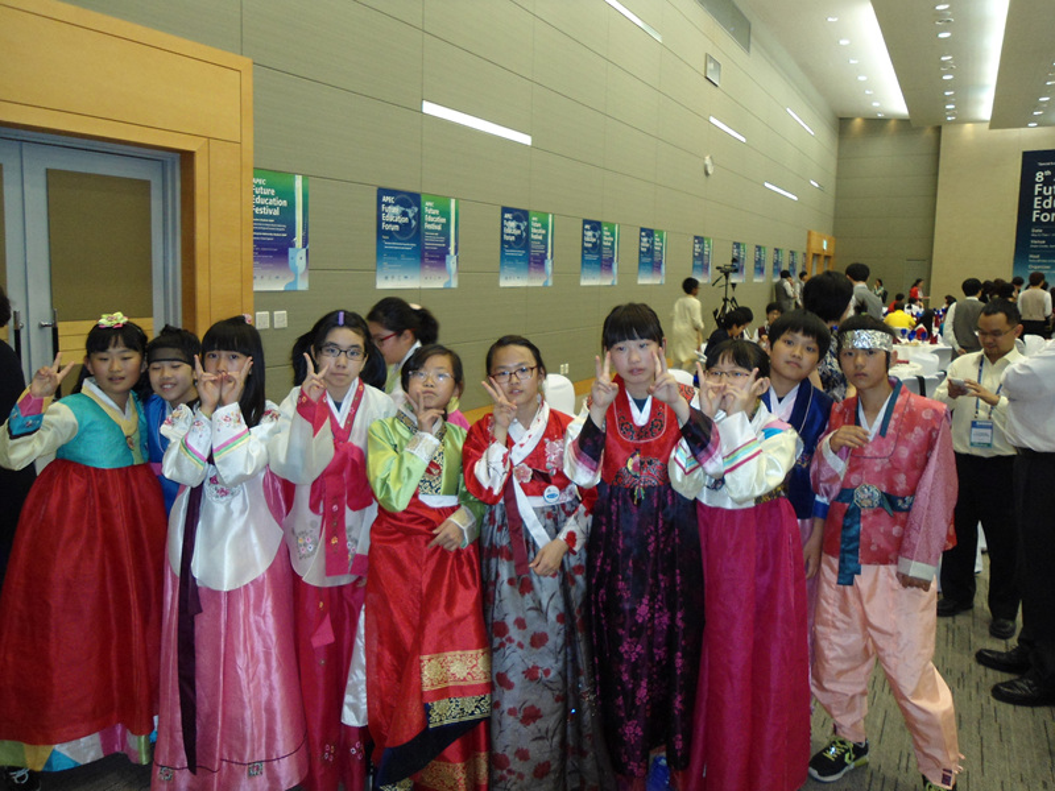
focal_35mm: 26
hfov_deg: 67.3
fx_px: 792
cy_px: 396
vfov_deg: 53.1
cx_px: 528
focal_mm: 4.7
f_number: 2.8
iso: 200
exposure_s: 1/30
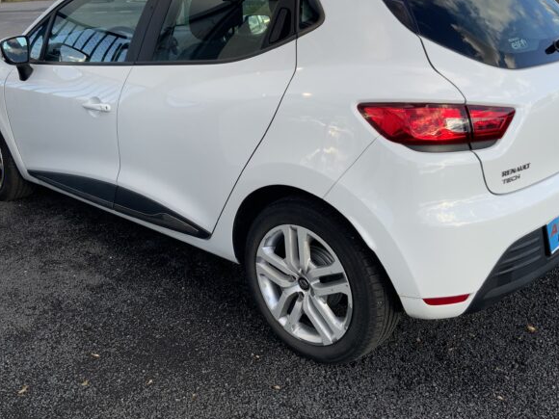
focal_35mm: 40
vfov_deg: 35.9
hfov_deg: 46.7
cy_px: 181
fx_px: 646
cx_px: 253
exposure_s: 1/556
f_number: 1.8
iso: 16
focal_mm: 3
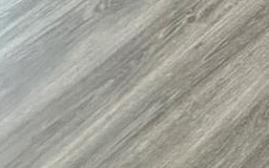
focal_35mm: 89
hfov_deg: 15.7
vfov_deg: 8.3
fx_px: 652
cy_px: -495
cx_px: 601
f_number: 2.2
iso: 320
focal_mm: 2.22
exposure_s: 1/120
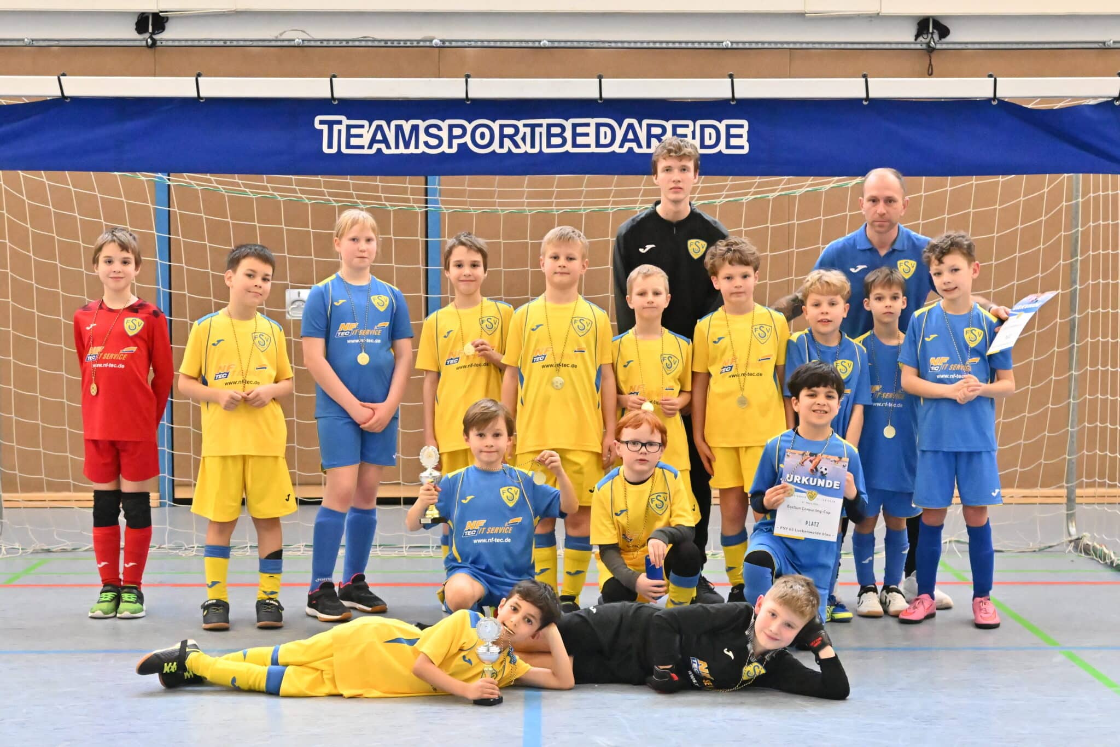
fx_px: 1245
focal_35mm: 40
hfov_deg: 48.5
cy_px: 374
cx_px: 560
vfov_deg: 33.4
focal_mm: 40
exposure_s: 1/1000
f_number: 3.5
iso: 8000
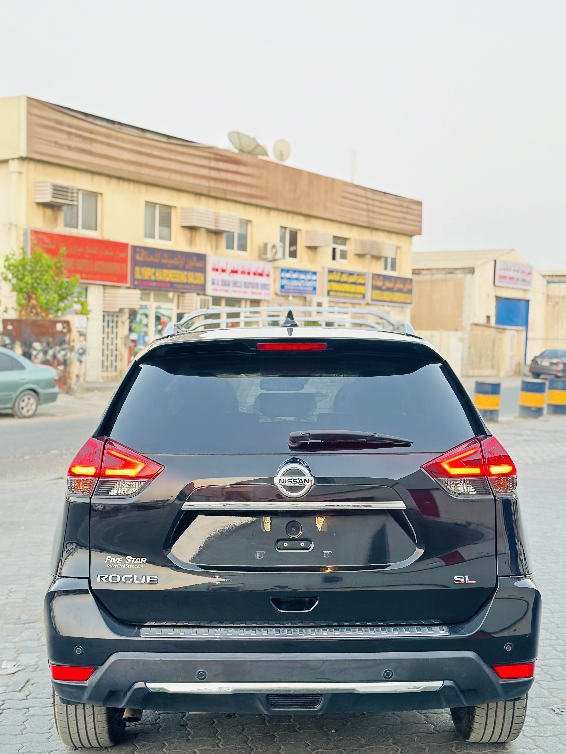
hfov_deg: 30.3
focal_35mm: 48
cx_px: 283
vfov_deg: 39.7
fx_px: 1046
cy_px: 377
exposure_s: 1/60
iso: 200
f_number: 1.78
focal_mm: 6.86
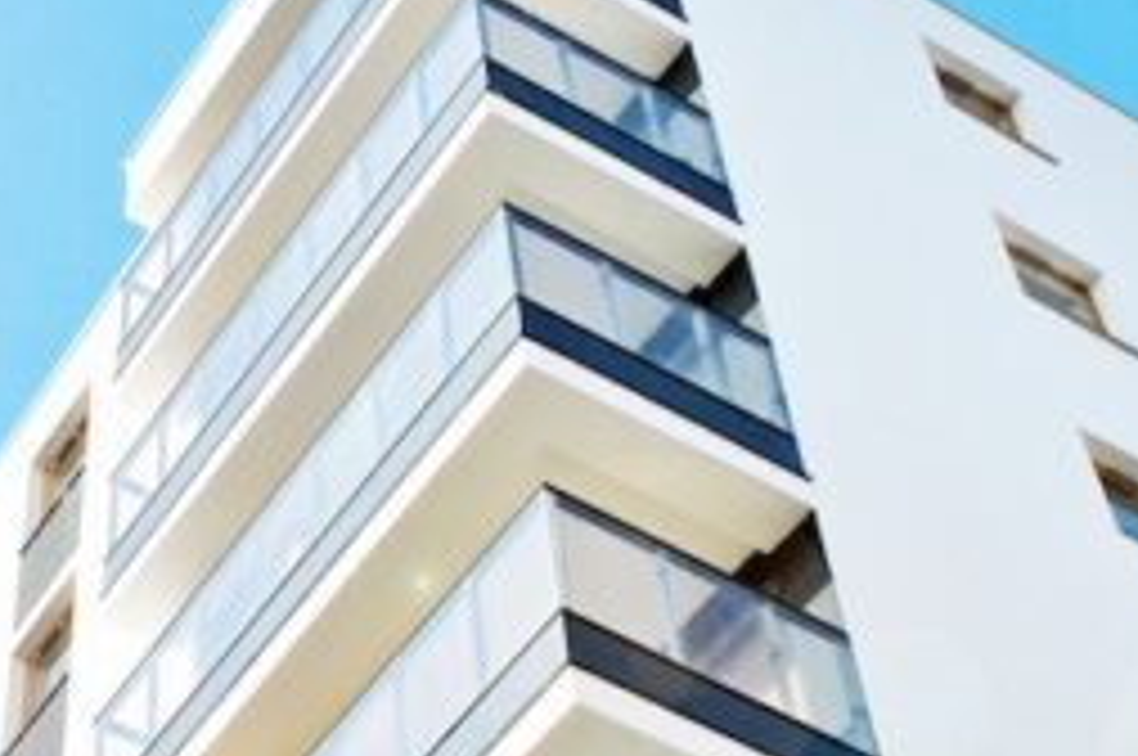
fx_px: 2652
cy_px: 497
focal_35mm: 84
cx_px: 76
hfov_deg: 23.5
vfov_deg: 16.2
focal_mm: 24
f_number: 20
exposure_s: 1/50
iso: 100
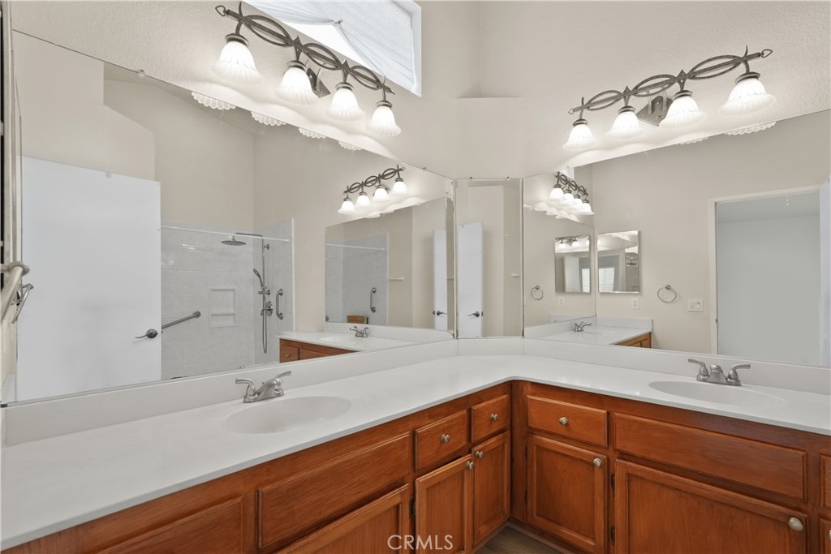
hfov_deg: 96.7
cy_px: 277
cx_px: 416
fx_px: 369
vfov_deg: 73.8
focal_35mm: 16
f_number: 5.6
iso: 500
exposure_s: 1/15
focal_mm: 16
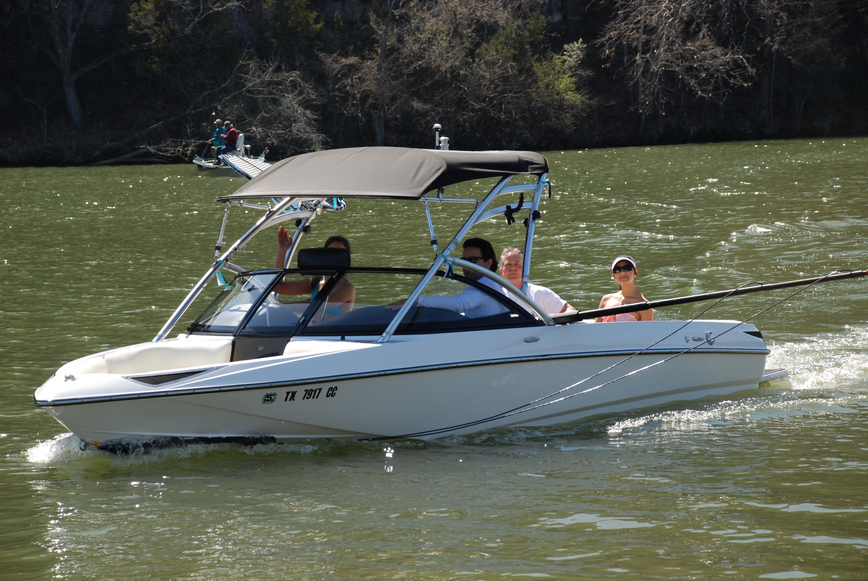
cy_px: 290
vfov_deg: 10.8
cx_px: 434
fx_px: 3078
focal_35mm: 128
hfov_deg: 16.1
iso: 400
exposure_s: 1/640
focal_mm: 85
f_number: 6.3
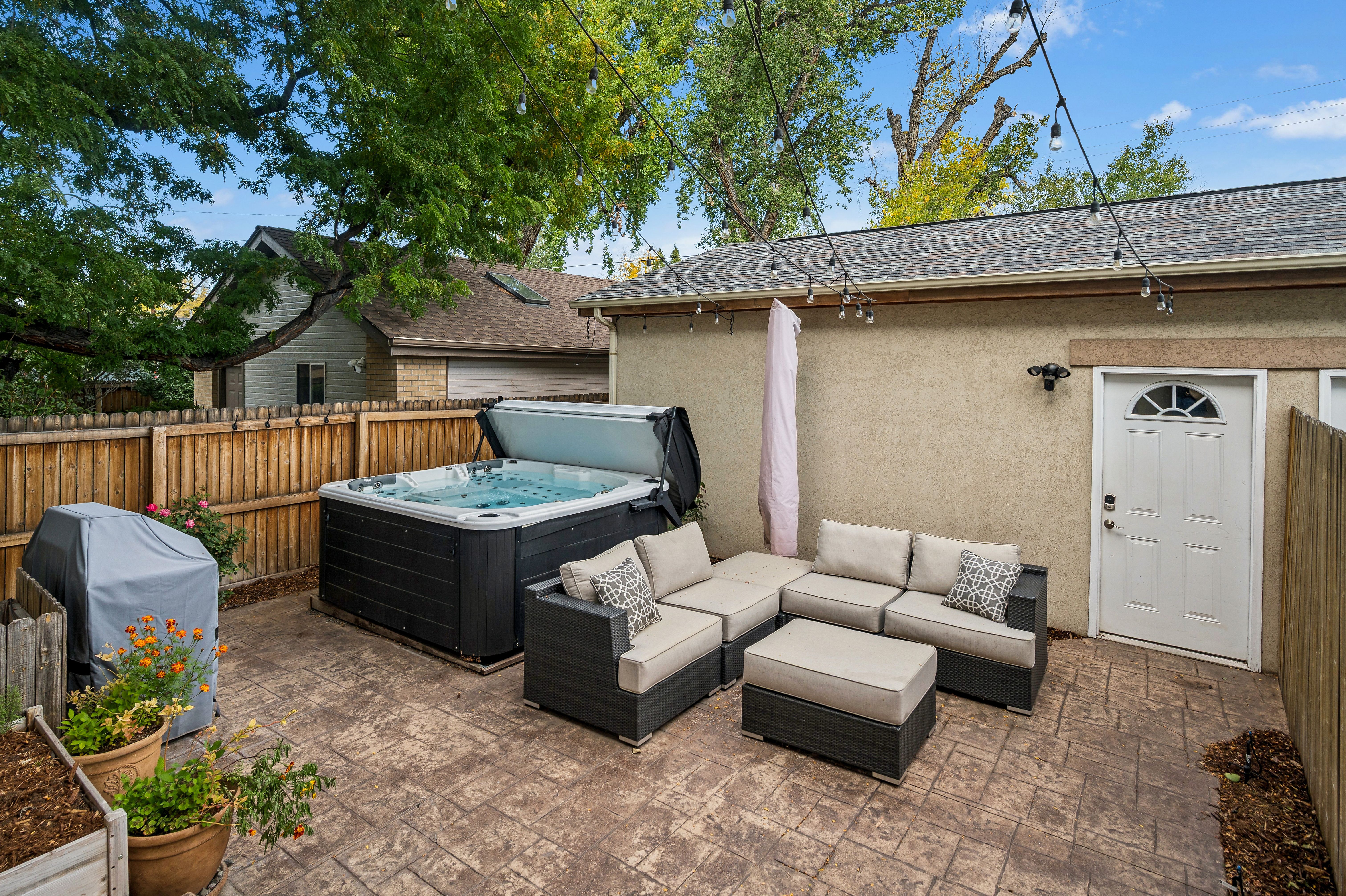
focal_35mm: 18
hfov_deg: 91.7
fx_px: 654
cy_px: 448
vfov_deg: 68.8
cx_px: 673
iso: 200
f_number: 5.6
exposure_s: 1/250
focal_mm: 17.5
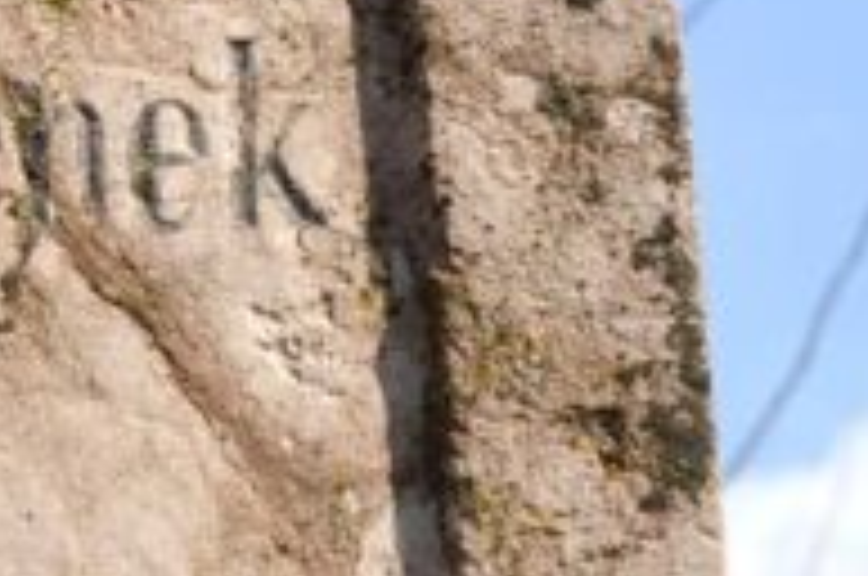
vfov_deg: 3.4
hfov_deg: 5.1
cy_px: 670
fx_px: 9580
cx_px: -962
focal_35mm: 398
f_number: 10
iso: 200
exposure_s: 1/400
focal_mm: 50
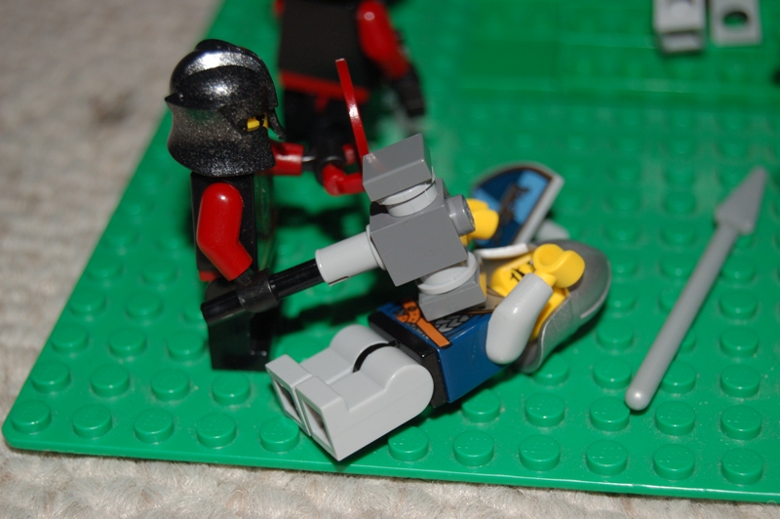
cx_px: 390
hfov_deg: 24.6
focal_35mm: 82
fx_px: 1786
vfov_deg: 16.5
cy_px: 260
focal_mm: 55
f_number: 5.6
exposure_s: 1/60
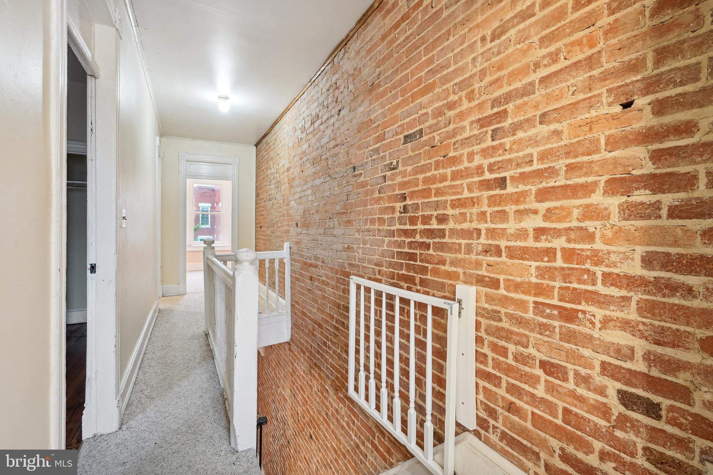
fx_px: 317
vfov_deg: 73.7
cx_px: 356
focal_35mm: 16
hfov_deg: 96.7
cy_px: 238
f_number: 8
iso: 800
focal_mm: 16
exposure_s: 1/13
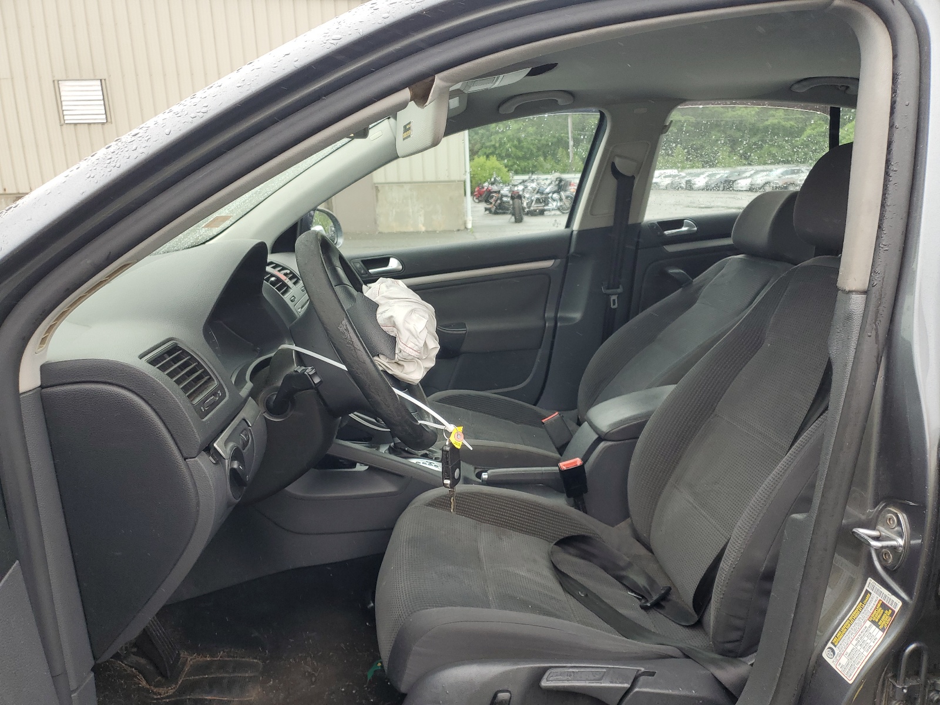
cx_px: 470
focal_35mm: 26
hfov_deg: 67.3
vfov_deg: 53.1
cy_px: 352
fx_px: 706
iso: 50
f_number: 1.5
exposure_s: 1/370
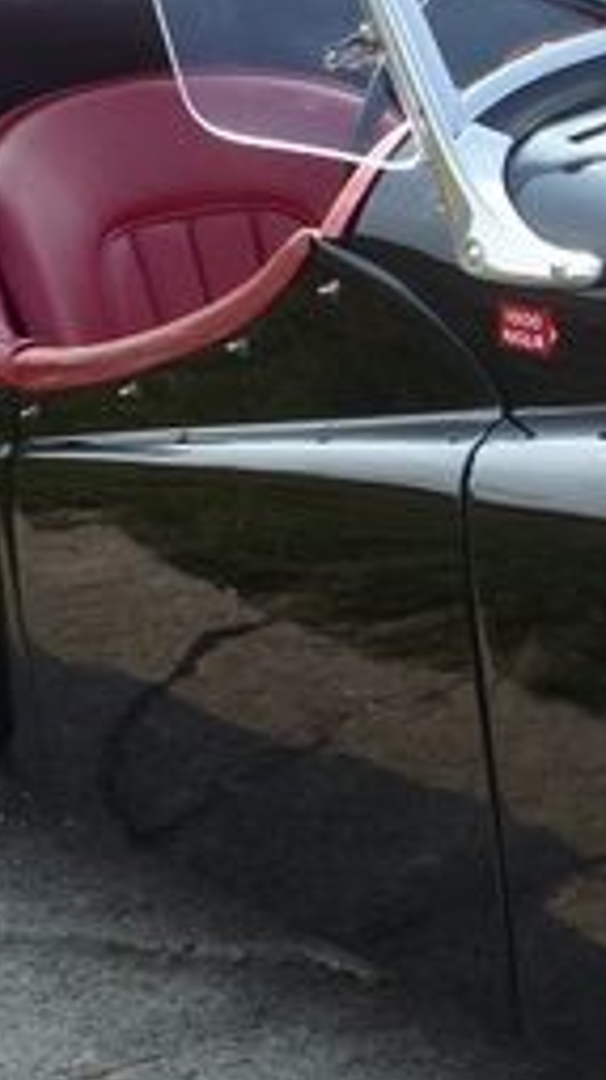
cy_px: 521
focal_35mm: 149
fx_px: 4266
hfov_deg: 7.8
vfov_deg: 14.4
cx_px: 1220
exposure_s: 1/500
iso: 100
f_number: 4
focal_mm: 6.2
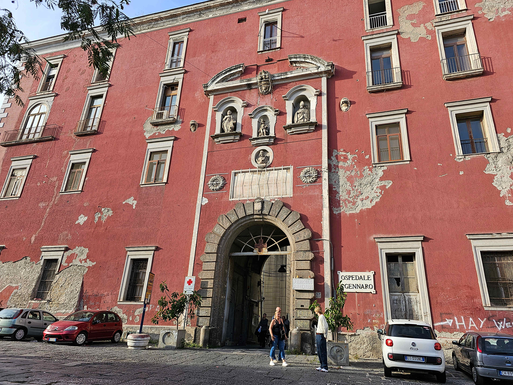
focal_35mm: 24
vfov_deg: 56.8
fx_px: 356
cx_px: 266
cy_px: 189
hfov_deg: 71.6
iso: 10
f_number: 1.7
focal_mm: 6.3
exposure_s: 1/235
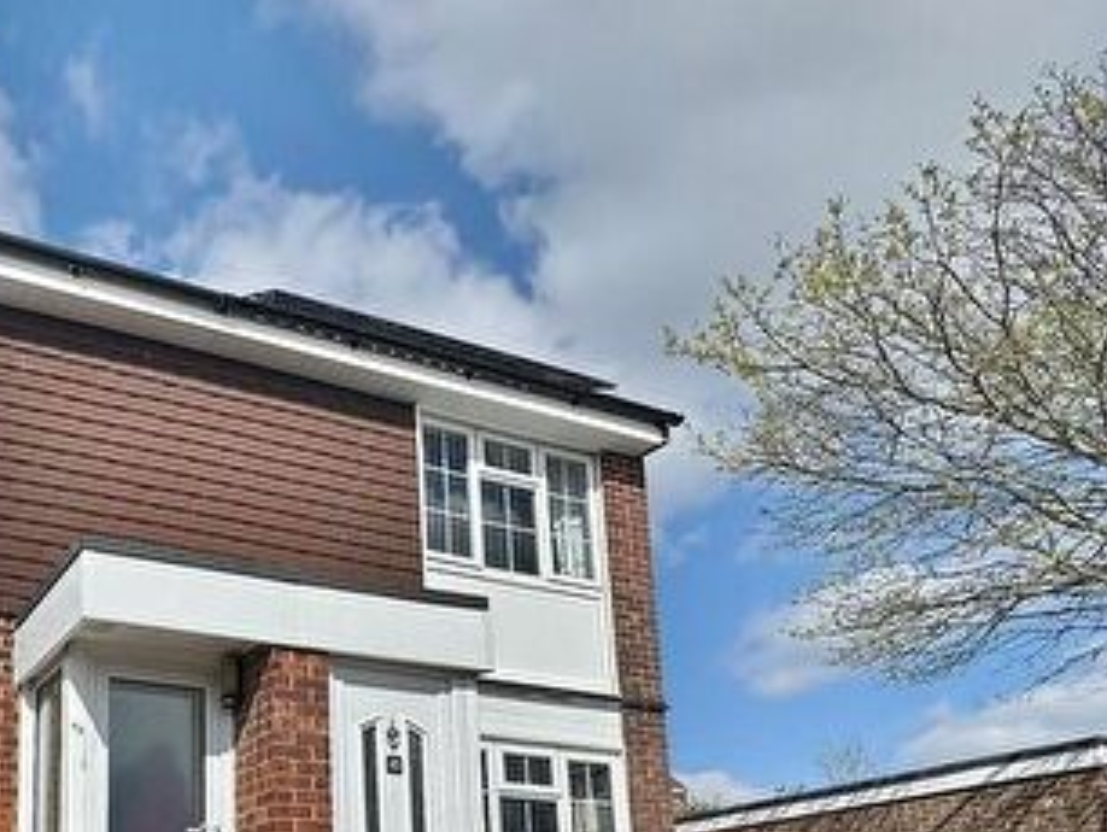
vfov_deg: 39.7
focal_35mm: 32
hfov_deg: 50.6
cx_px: 119
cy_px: 805
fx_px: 1024
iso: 32
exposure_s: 1/3906
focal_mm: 2.22
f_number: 2.2
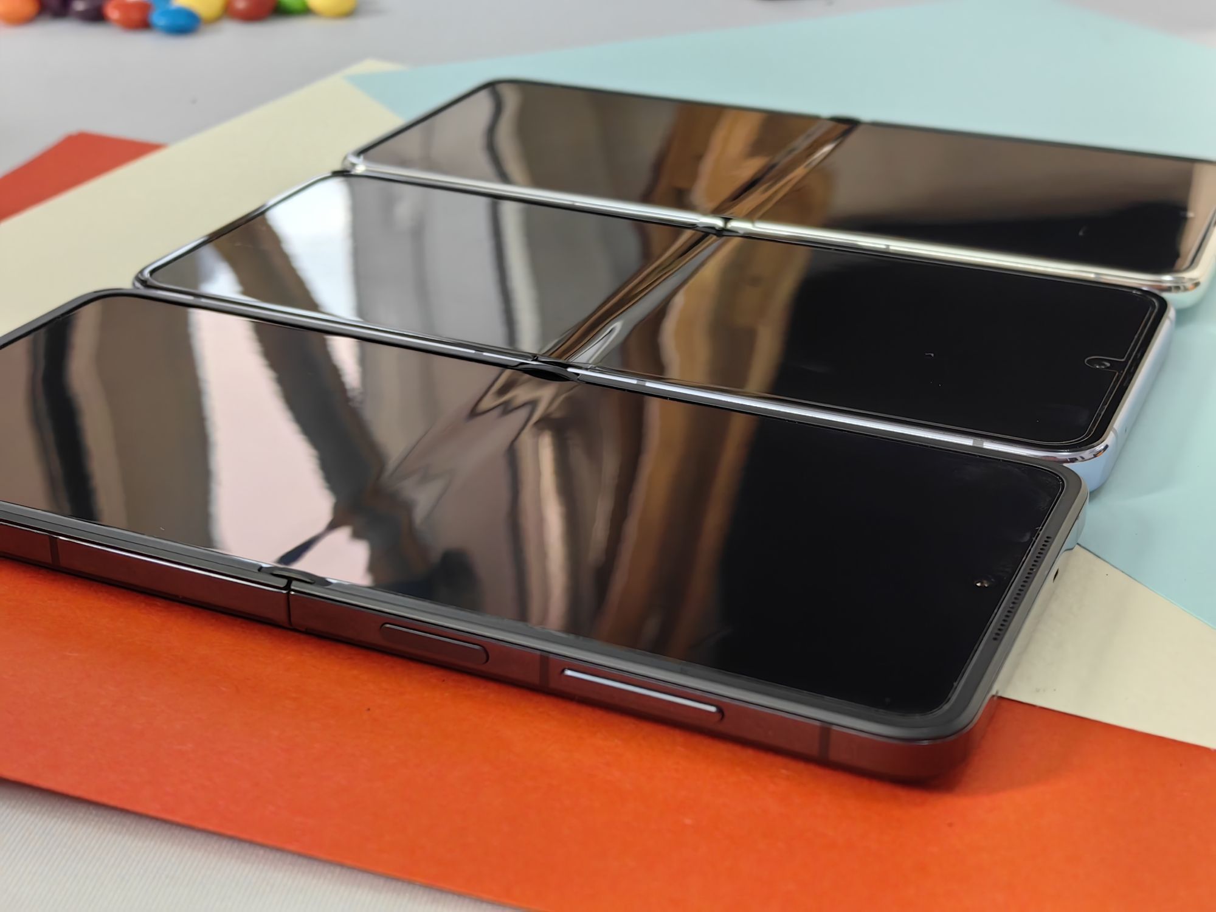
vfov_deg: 27.0
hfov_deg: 35.5
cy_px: 456
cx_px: 608
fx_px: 1897
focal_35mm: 54
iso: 100
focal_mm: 5.75
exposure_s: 1/98.9
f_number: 2
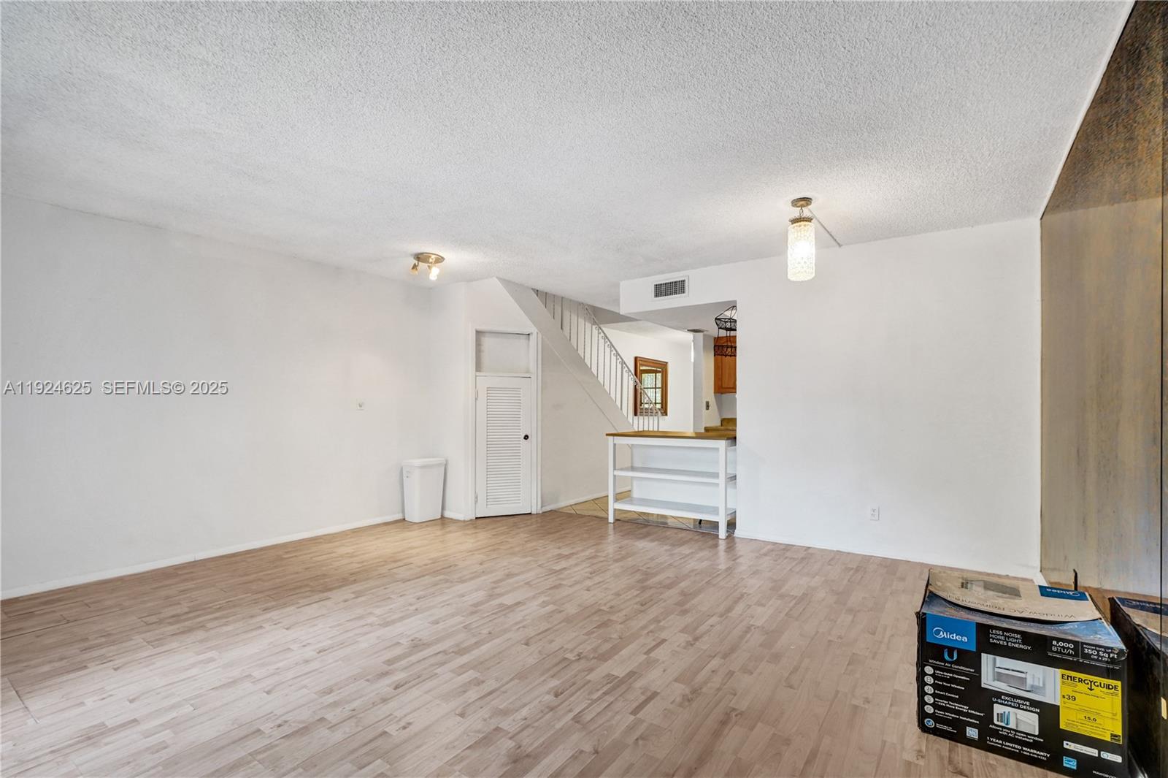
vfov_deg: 73.7
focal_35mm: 16
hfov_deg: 96.8
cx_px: 584
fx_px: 519
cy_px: 389
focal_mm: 16
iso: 1600
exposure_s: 1/100
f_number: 4
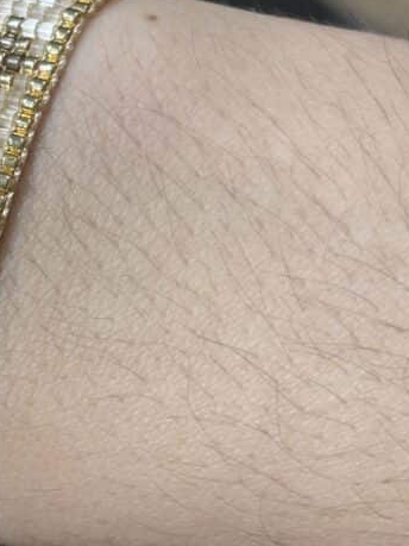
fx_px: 1828
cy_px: 299
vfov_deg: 17.0
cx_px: -14
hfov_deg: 12.6
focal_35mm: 116
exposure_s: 1/100
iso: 40
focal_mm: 5.96
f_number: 1.6
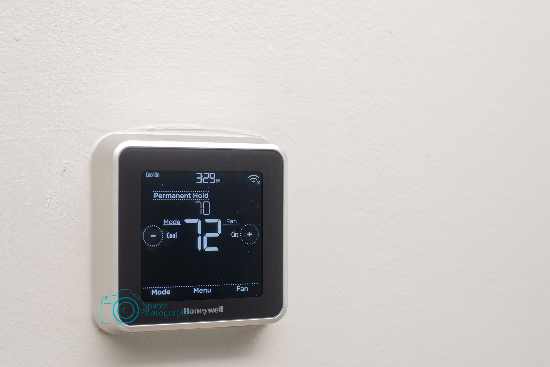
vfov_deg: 27.0
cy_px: 184
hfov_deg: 39.6
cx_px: 275
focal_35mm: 50
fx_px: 764
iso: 100
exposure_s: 1/10
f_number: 4
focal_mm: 50
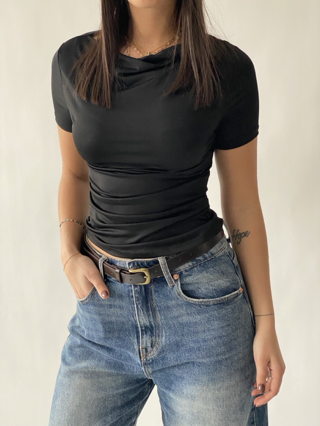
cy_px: 213
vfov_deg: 36.8
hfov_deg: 28.0
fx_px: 641
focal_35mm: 52
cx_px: 160
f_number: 2
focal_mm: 6
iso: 125
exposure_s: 1/121
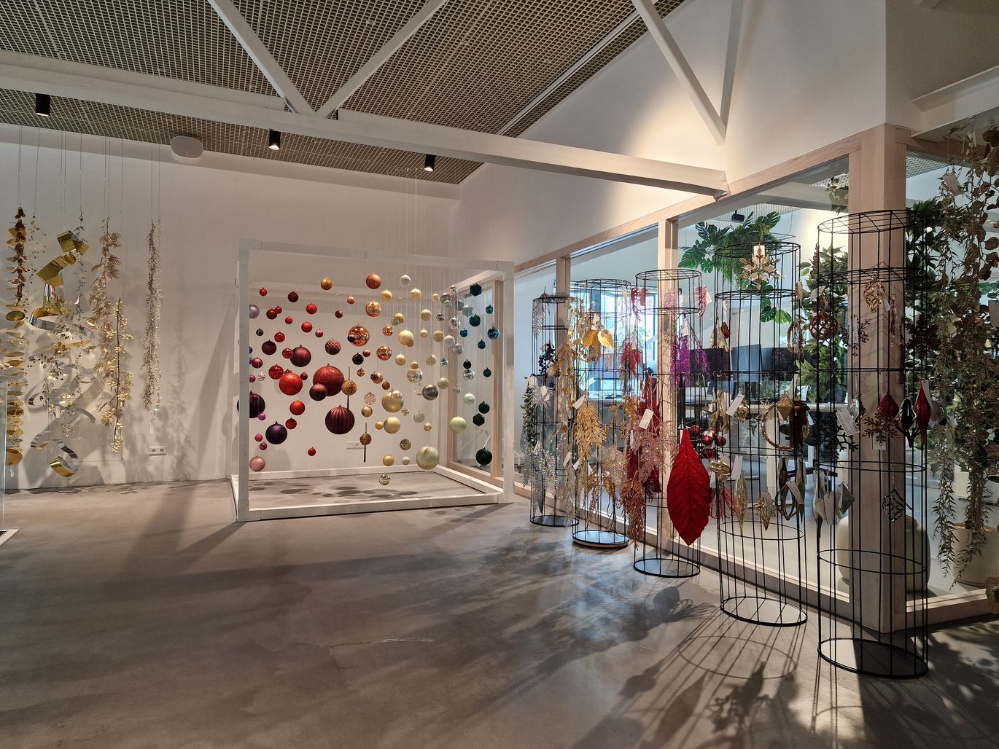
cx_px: 500
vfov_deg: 58.9
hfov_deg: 73.9
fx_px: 664
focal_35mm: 23
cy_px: 374
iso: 125
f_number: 1.8
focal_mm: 6.4
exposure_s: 1/100
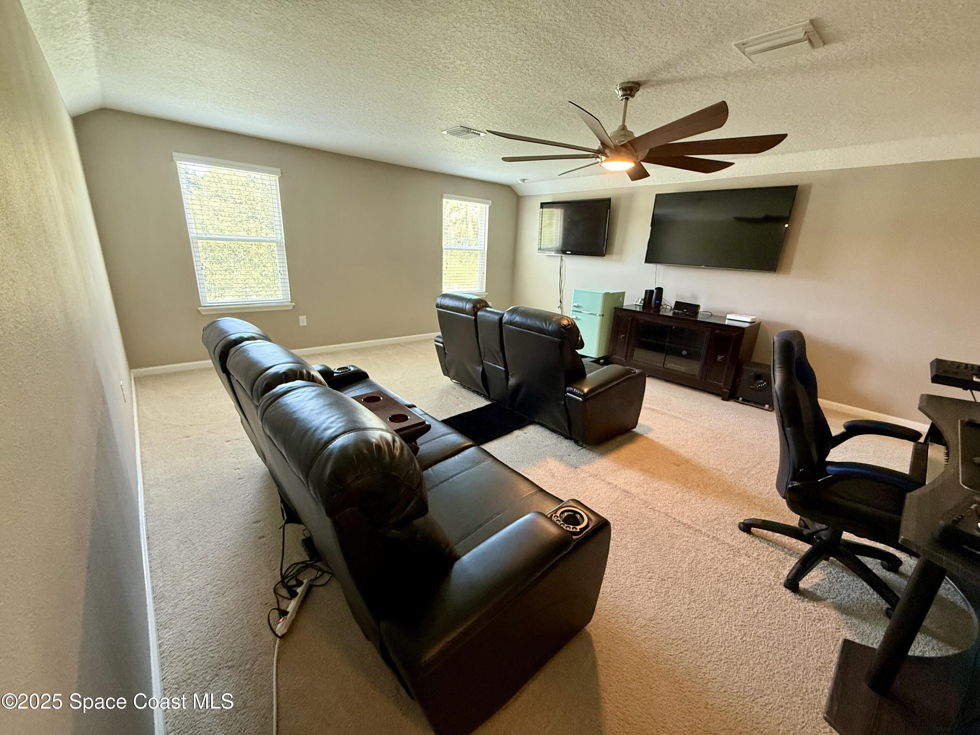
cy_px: 368
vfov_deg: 85.7
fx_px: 396
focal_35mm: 14
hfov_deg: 102.1
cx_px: 490
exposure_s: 1/60
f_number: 2.2
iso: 500
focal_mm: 2.22
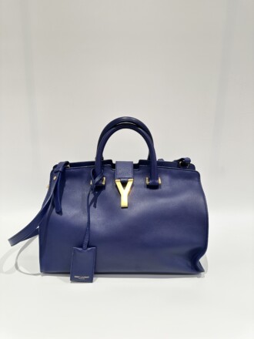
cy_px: 170
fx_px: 235
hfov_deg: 56.8
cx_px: 127
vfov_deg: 71.6
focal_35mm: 24
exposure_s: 1/50
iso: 125
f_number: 1.78
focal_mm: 6.86
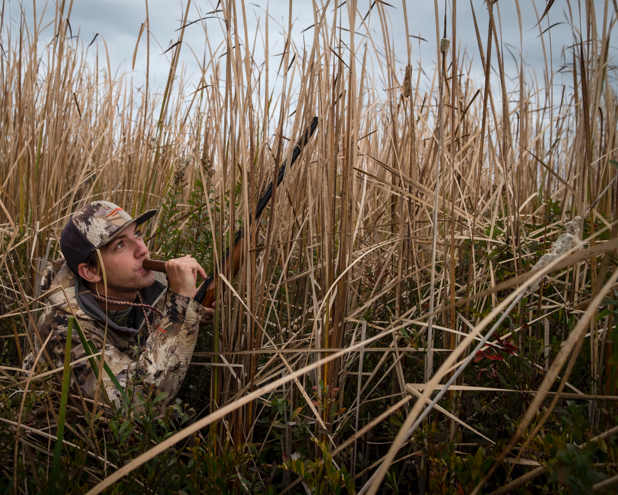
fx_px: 732
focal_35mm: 40
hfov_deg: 45.6
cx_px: 250
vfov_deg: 37.3
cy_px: 246
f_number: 5.6
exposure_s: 1/100
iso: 250
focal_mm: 23
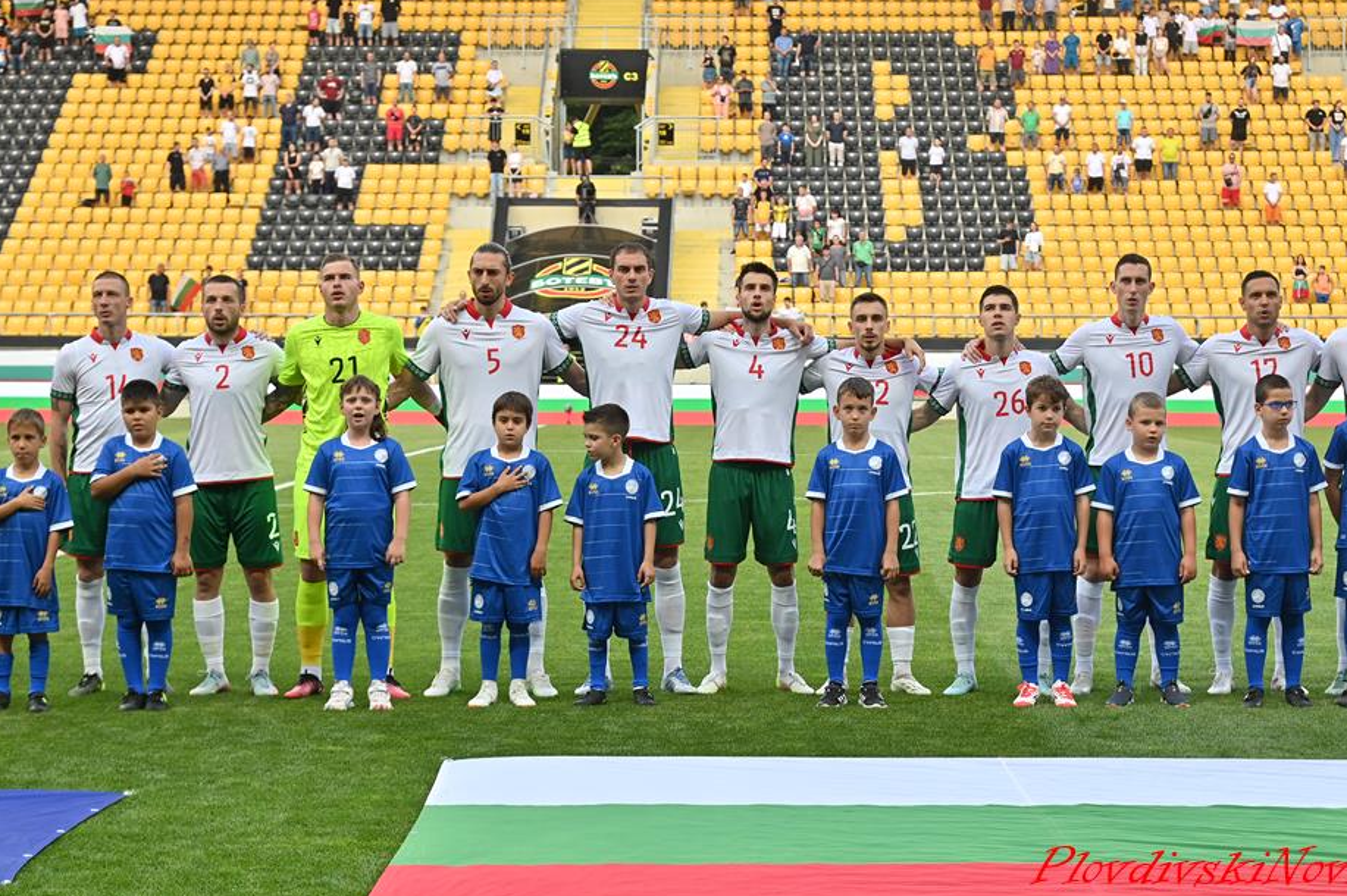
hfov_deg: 23.4
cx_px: 740
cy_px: 438
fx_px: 3253
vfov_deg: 15.7
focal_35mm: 87
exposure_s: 1/1000
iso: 1250
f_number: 7.1
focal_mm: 70
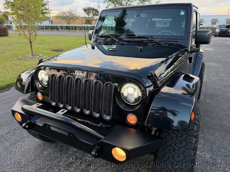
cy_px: 86
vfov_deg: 56.8
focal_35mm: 24
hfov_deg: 71.6
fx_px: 159
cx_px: 115
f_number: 1.78
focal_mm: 6.76
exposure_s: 1/287
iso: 200
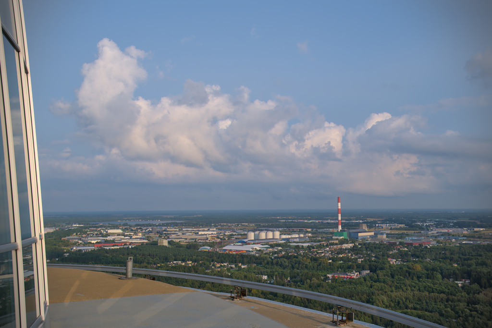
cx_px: 246
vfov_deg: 31.2
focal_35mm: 43
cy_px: 164
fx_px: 588
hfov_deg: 45.4
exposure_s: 1/950
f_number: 5
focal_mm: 28.4
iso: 320
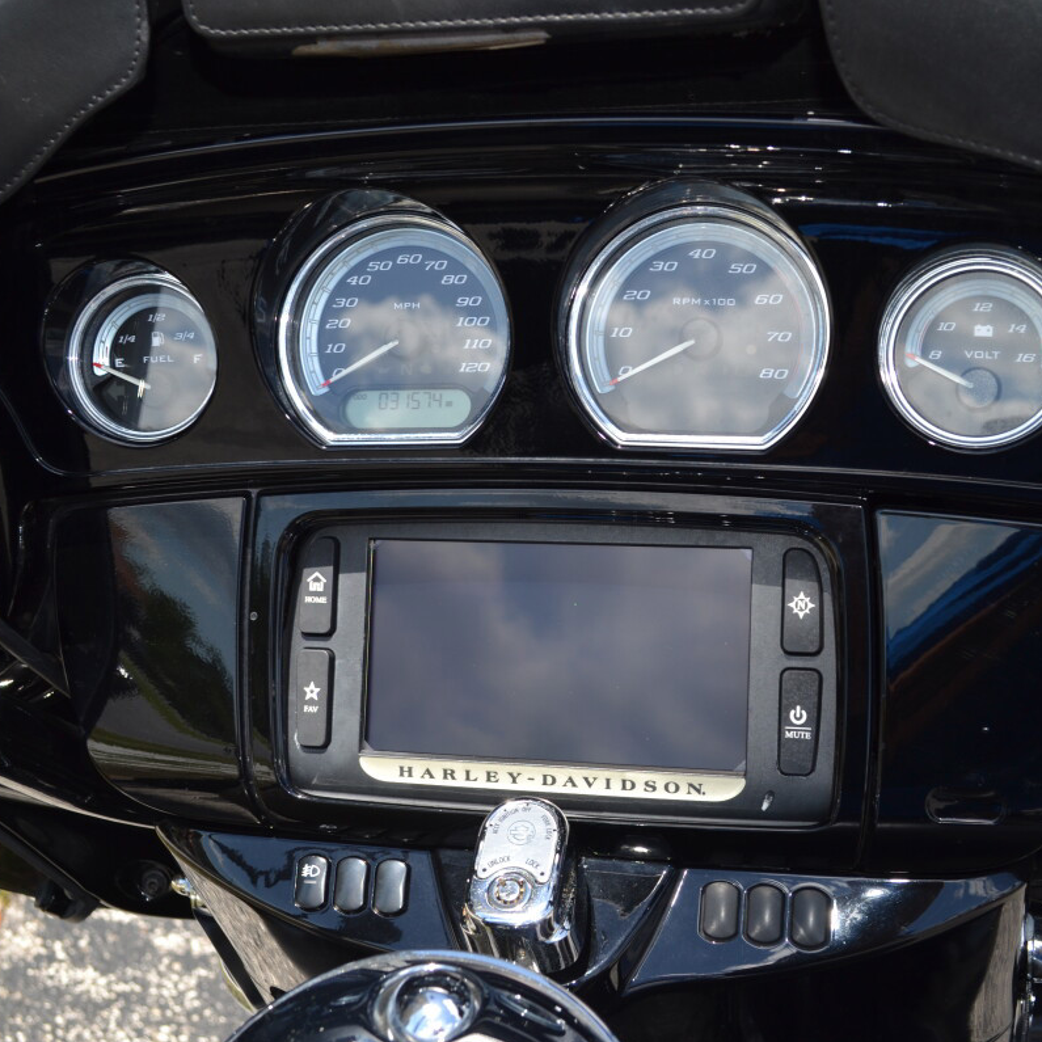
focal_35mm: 50
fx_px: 1703
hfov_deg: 34.0
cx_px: 557
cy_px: 522
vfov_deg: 34.0
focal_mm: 26
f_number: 5.6
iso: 100
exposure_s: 1/200
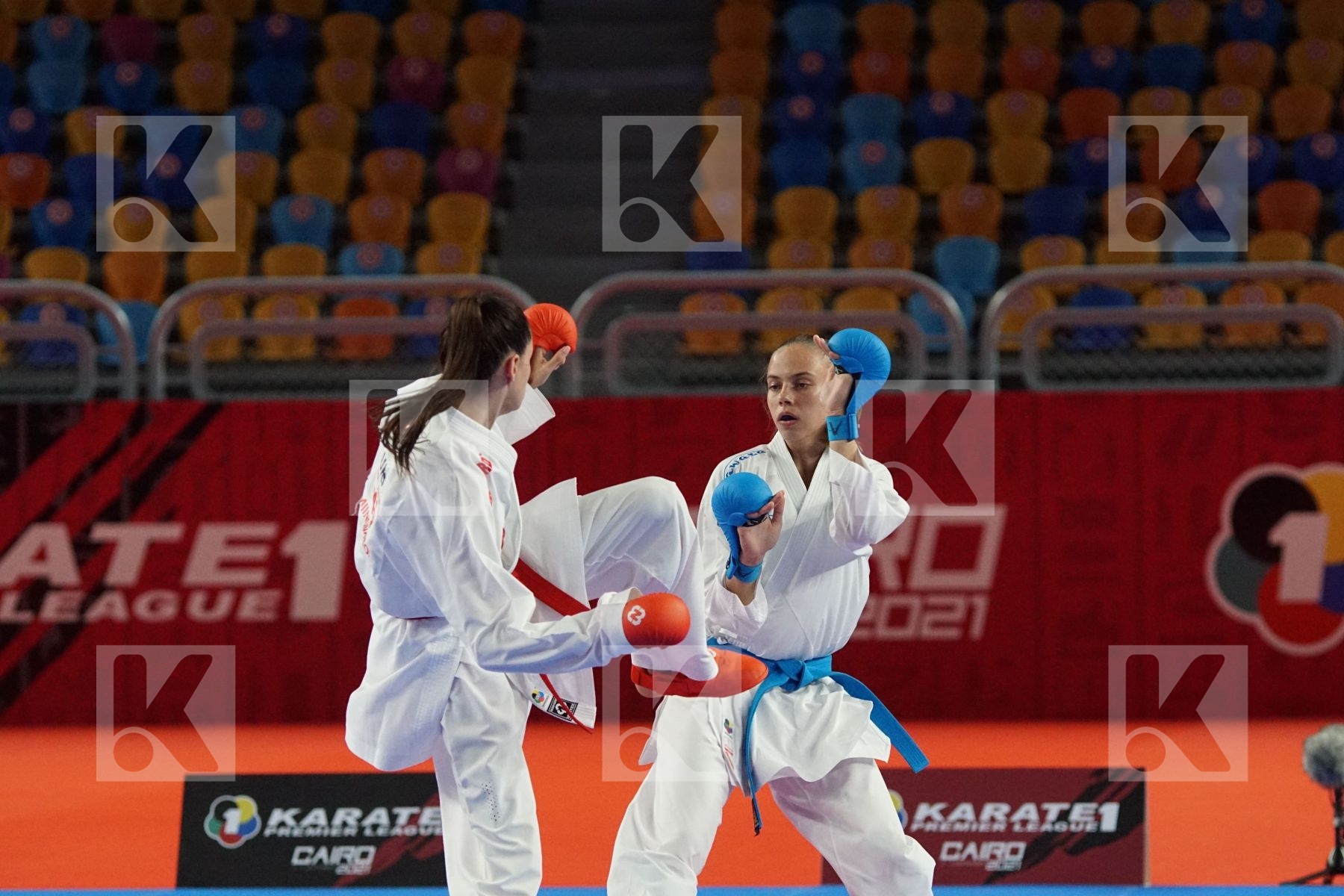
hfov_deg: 10.5
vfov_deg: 7.0
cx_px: 672
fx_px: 7279
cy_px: 448
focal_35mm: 195
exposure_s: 1/2000
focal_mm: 130
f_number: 2.8
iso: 3200
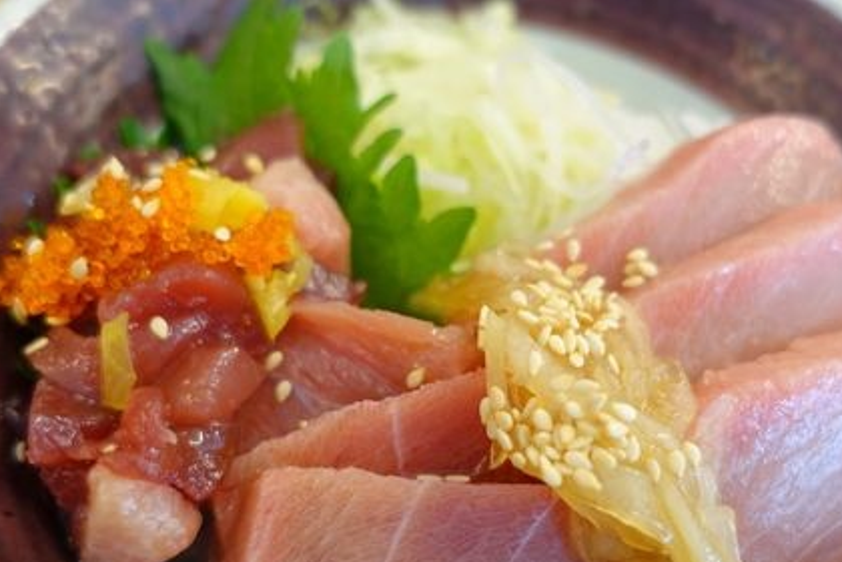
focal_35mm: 40
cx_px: 461
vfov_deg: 33.1
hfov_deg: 48.4
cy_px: 369
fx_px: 935
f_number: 1.8
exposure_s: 1/30
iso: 200
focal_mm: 8.8
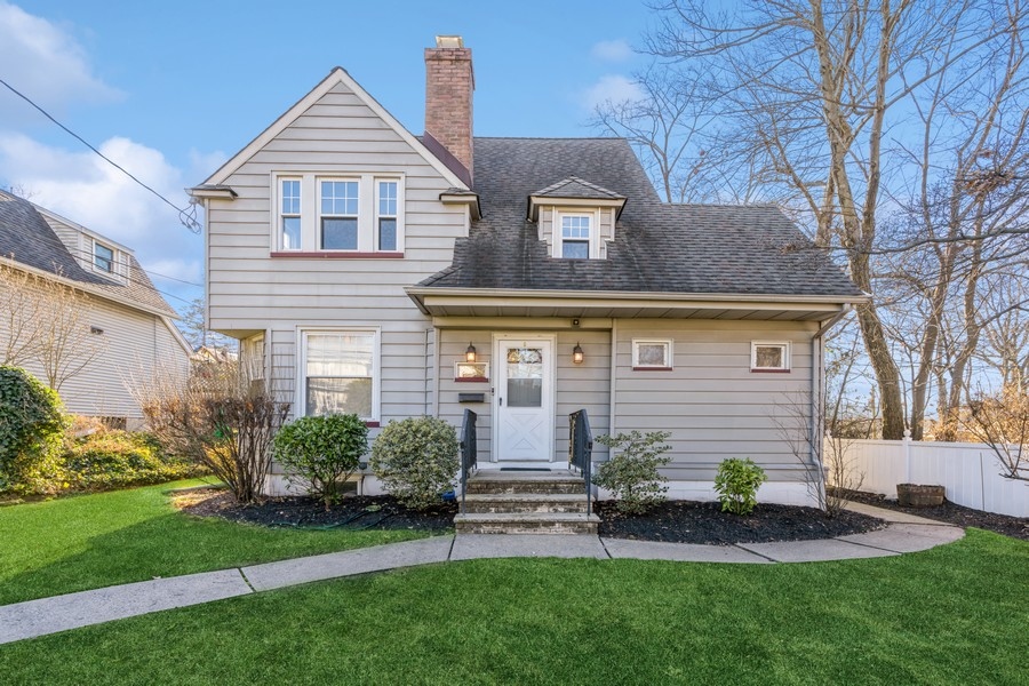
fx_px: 457
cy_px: 343
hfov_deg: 96.7
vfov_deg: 73.7
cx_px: 514
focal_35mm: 16
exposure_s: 1/20
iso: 100
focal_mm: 16
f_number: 11
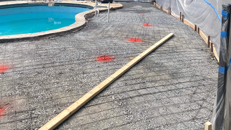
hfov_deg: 52.8
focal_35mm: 38
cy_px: 3
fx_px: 233
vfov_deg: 29.4
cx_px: 116
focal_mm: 4.2
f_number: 1.6
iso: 32
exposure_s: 1/219
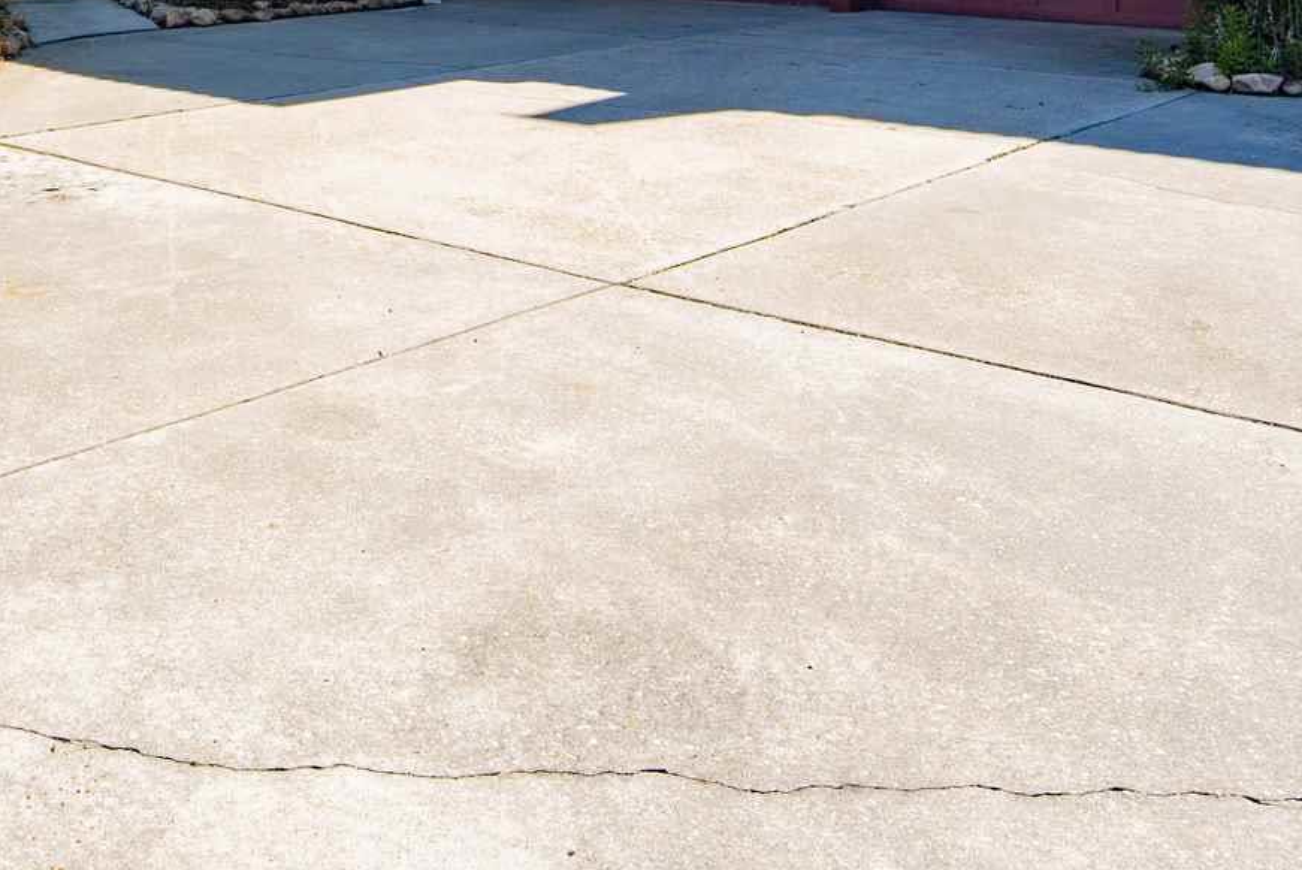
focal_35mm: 47
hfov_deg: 40.7
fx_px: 1701
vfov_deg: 26.0
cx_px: 333
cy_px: -138
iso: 100
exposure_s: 1/50
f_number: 13
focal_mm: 20
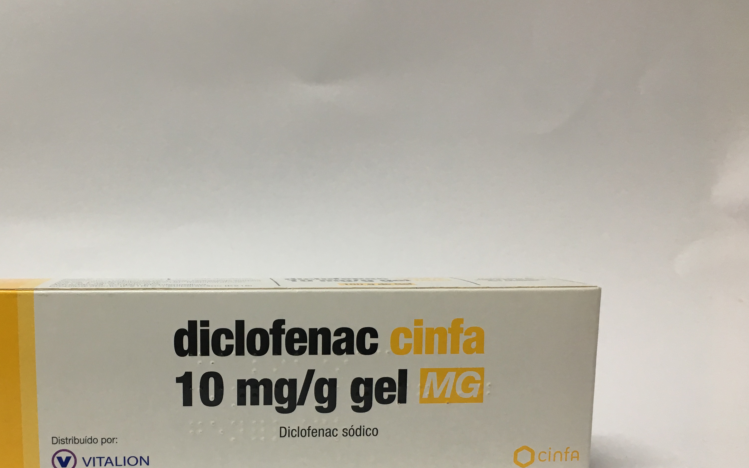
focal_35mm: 41
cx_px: 255
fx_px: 837
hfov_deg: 47.5
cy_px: 351
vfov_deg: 30.7
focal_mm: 4.15
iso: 40
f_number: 2.2
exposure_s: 1/33
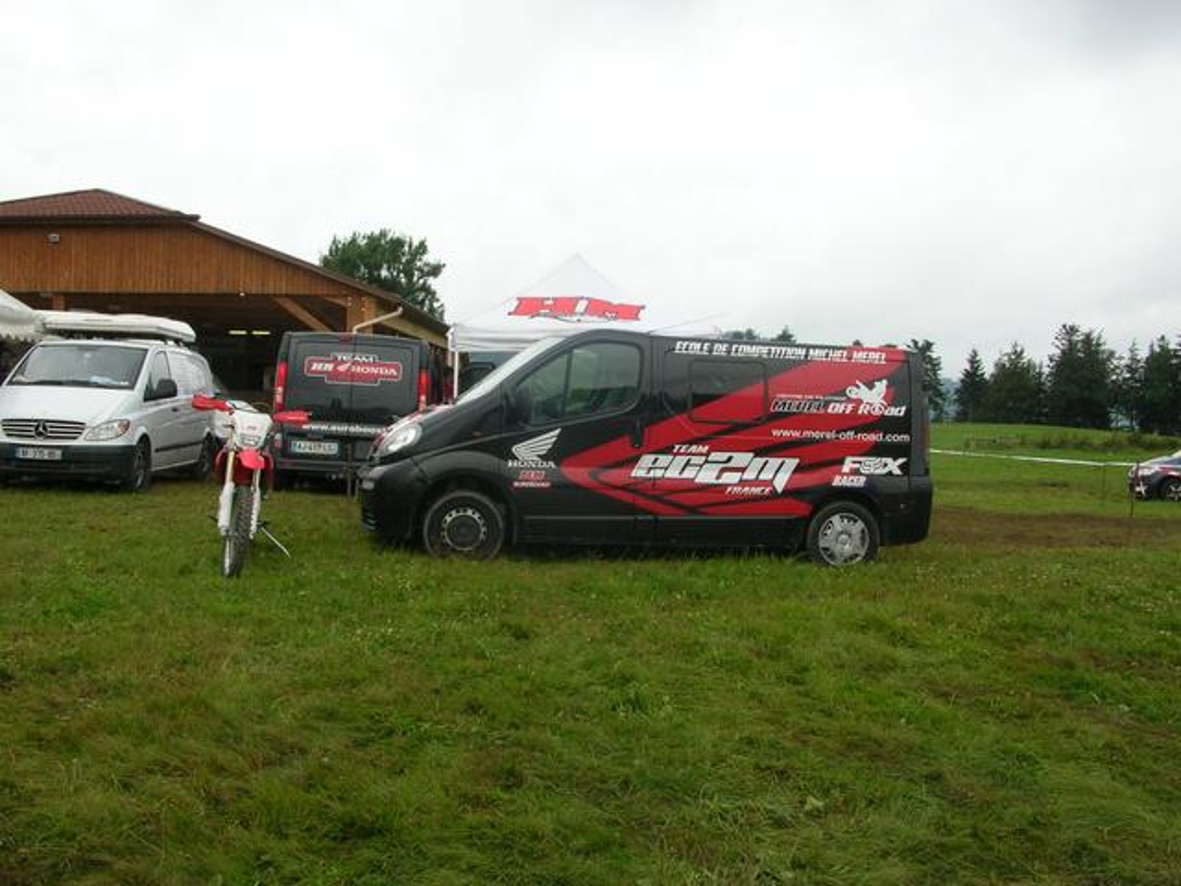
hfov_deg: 52.6
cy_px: 443
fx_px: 1194
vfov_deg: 40.7
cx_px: 590
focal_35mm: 35
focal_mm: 5.8
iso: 50
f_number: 5.6
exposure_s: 1/135
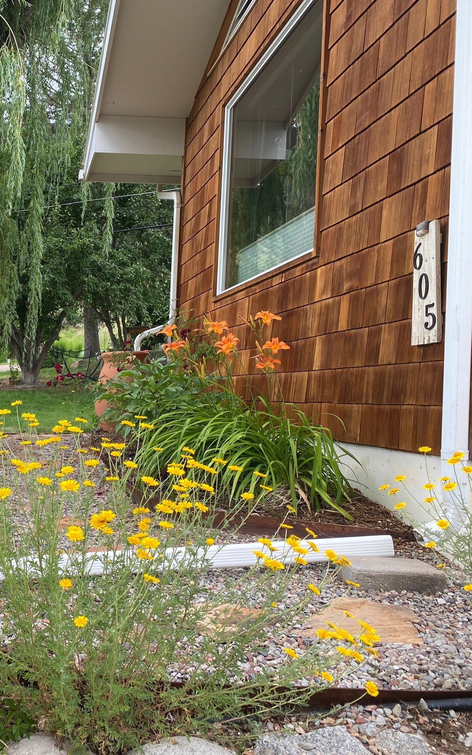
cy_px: 376
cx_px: 4
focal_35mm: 37
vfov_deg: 52.7
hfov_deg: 31.9
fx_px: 761
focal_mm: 4.25
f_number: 1.8
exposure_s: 1/240
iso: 32
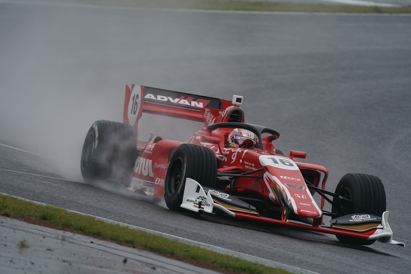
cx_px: 206
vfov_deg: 2.3
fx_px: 6849
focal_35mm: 600
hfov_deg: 3.4
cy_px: 137
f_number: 9
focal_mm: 600
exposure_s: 1/800
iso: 320
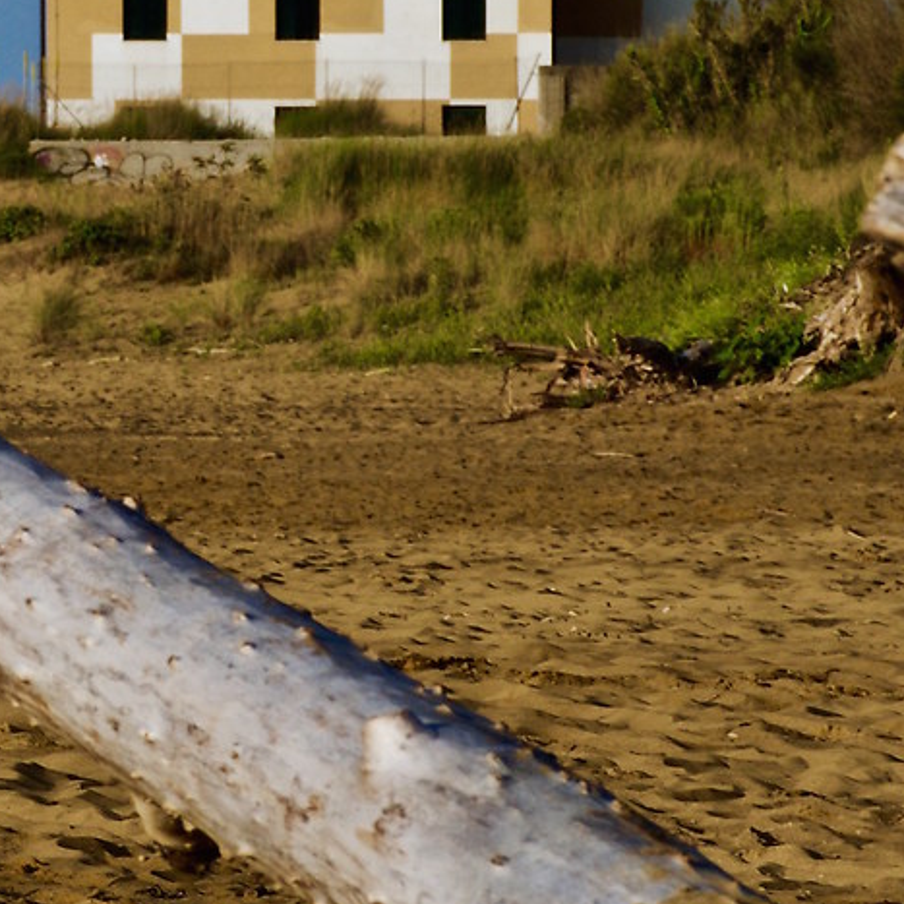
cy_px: 314
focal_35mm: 491
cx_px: 68
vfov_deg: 3.6
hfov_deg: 3.6
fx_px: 14512
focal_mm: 75
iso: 200
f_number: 14
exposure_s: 1/200
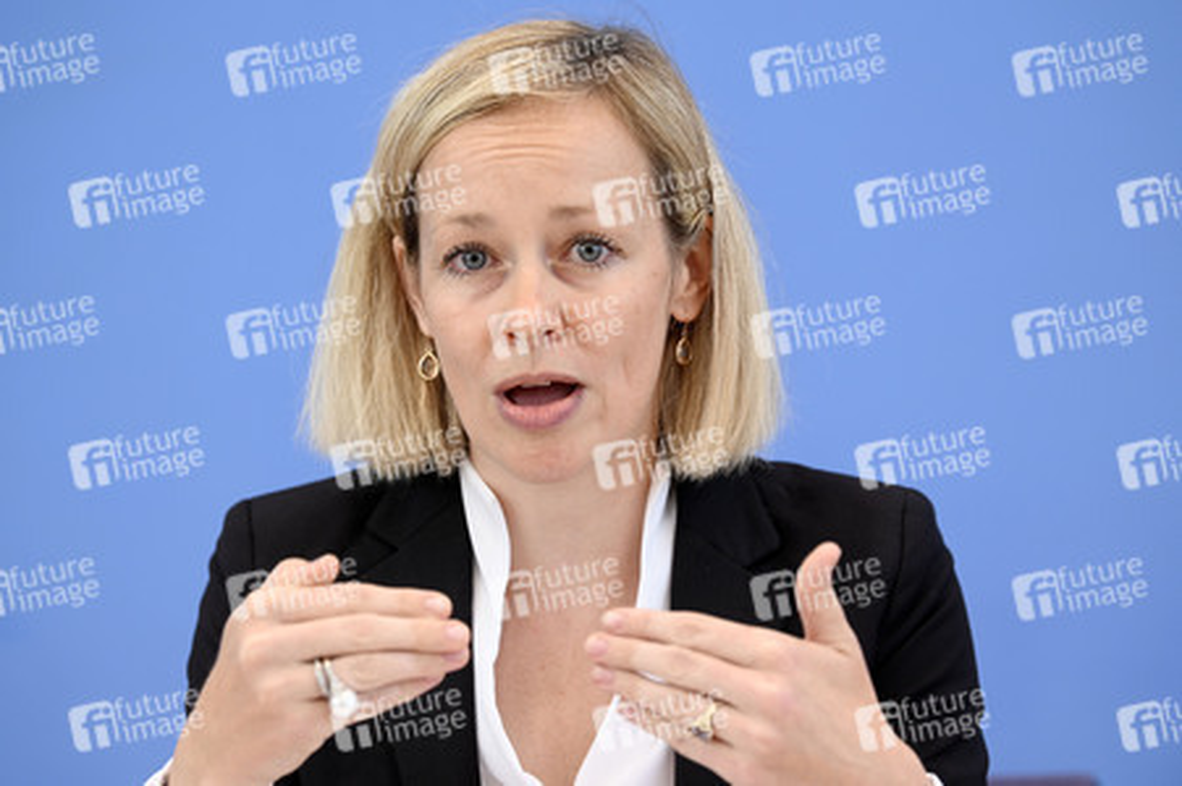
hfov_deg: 14.2
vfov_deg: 9.4
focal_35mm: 145
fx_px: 4757
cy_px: 393
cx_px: 591
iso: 1000
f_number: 4
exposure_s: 1/400
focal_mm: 145
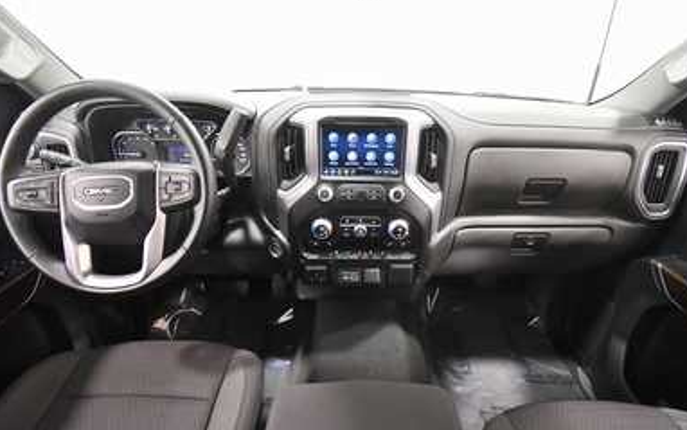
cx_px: 352
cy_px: 226
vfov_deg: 71.2
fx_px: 300
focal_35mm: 16
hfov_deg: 97.8
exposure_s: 1/80
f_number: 4.5
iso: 3200
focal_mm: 10
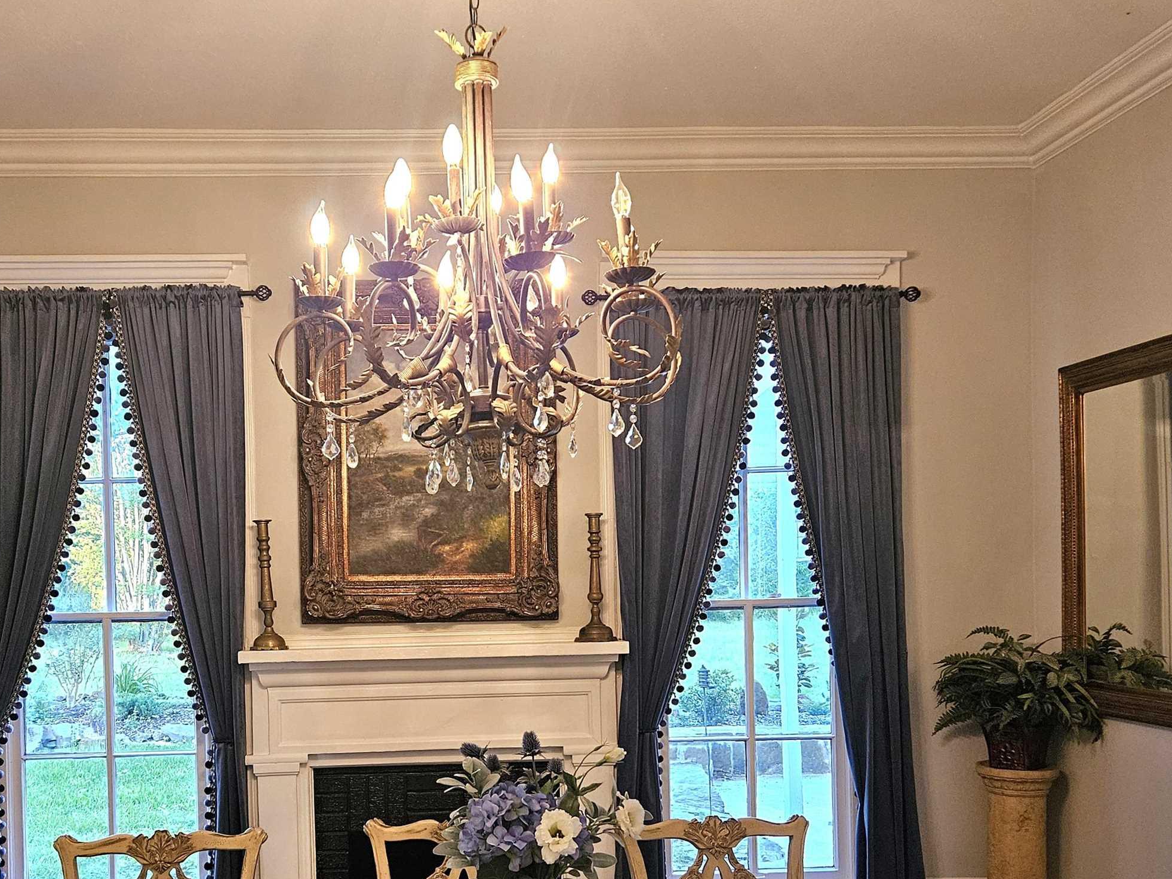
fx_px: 1219
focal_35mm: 36
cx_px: 459
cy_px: 606
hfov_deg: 51.0
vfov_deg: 39.1
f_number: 1.8
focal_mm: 5.4
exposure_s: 1/120
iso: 800
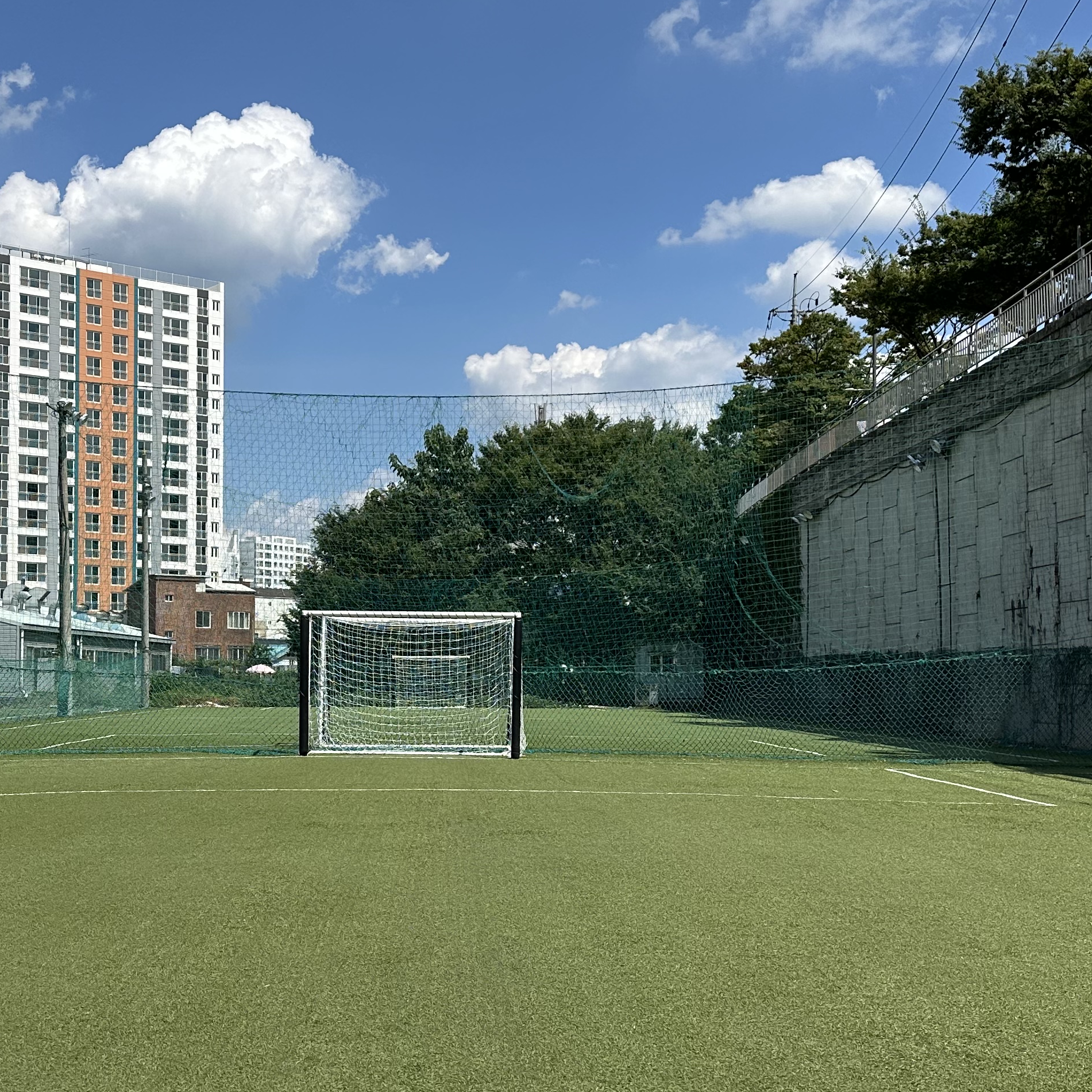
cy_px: 585
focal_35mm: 45
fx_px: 1606
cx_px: 379
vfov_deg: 37.5
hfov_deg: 37.2
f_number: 1.78
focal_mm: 6.86
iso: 80
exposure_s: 1/6623
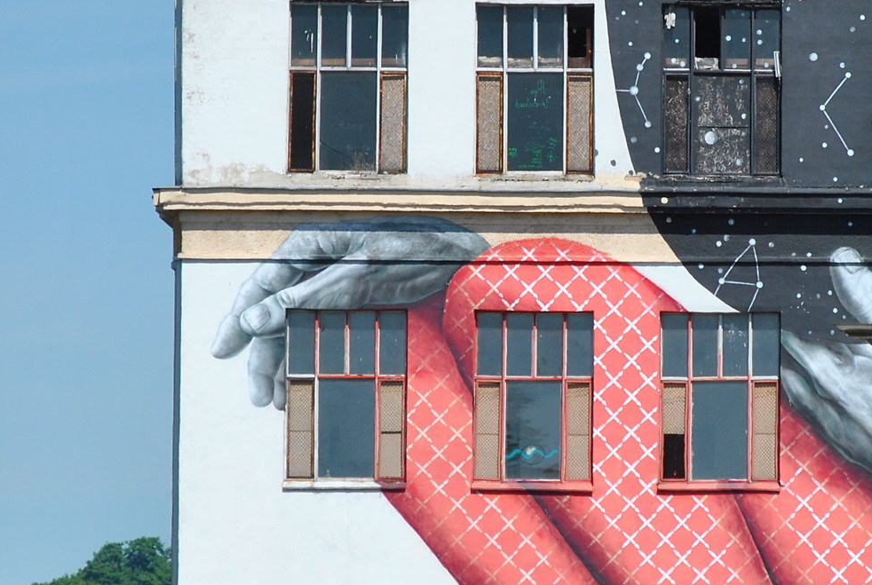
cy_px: 337
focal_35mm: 550
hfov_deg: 3.7
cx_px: 606
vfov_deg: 2.5
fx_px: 13348
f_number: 5
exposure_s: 1/1600
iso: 200
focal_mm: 150
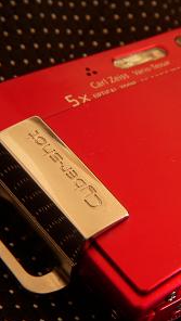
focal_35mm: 125
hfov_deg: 9.7
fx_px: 1064
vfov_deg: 17.1
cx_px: 164
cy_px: 160
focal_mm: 14.1
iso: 100
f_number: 4
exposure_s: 1/10
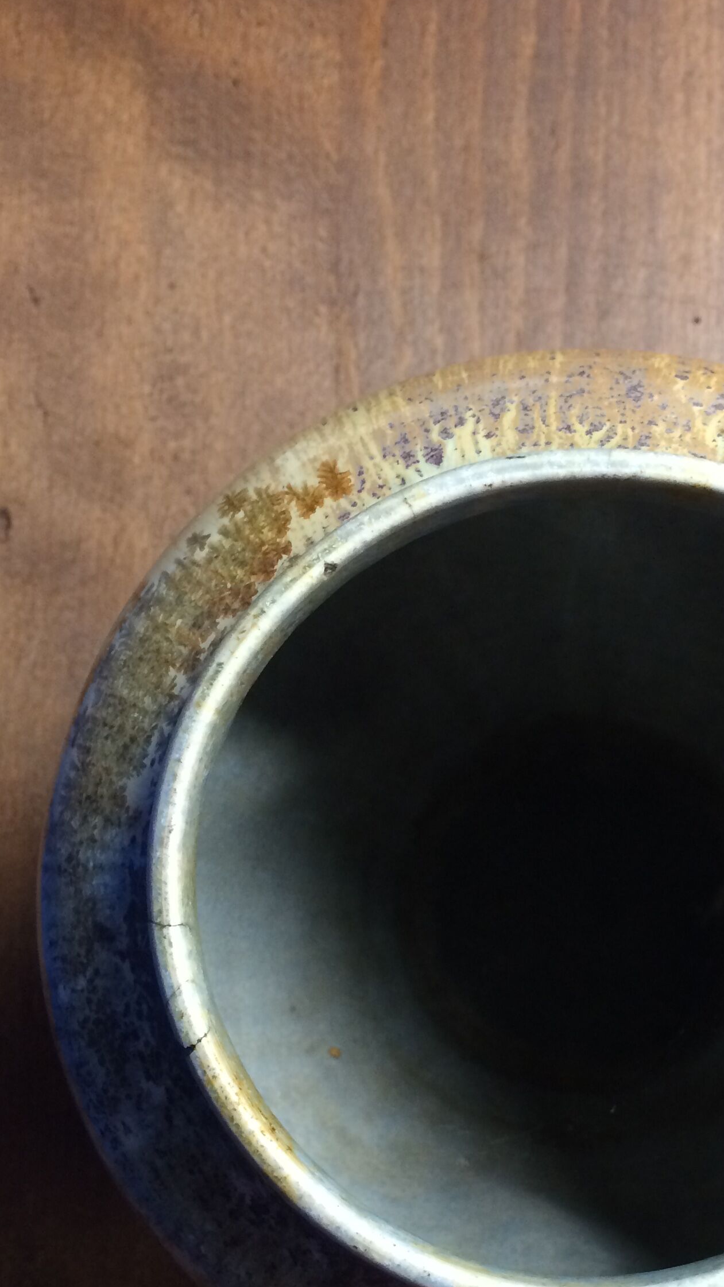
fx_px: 1570
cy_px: 848
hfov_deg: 25.6
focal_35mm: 46
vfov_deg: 44.0
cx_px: 556
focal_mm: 4.15
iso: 160
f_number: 2.2
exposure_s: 1/33
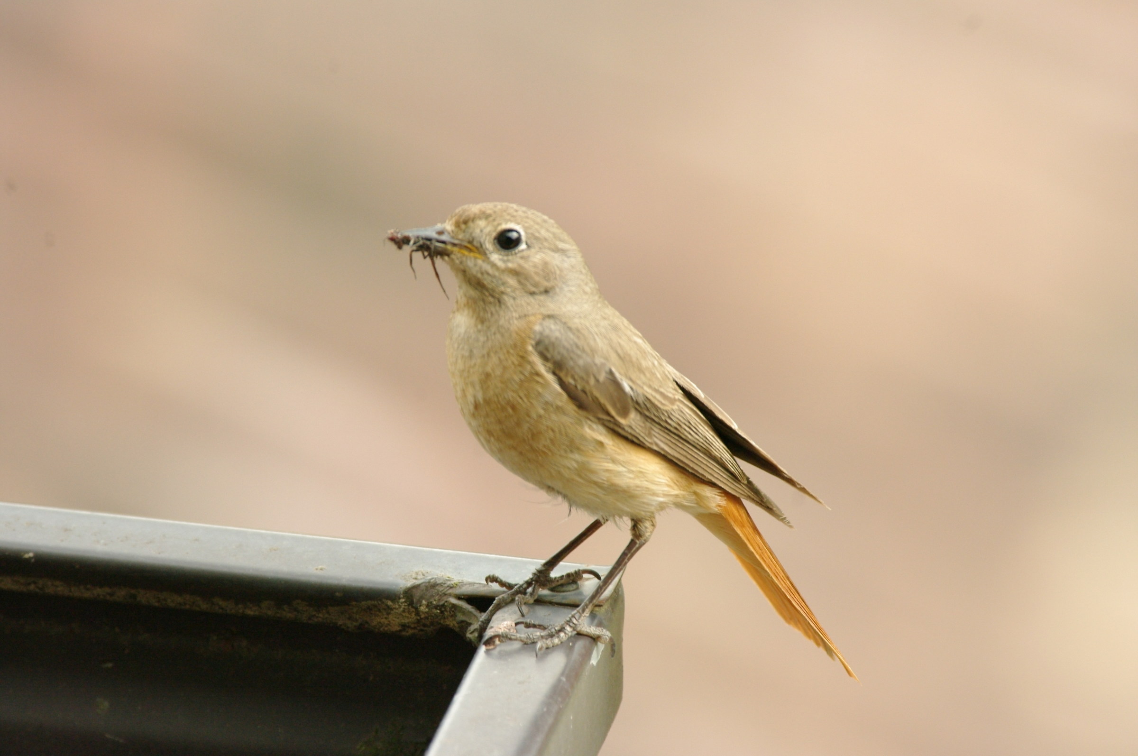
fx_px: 14207
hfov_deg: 4.6
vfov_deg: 3.0
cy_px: 378
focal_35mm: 450
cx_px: 569
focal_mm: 300
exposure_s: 1/180
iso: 1600
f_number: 8
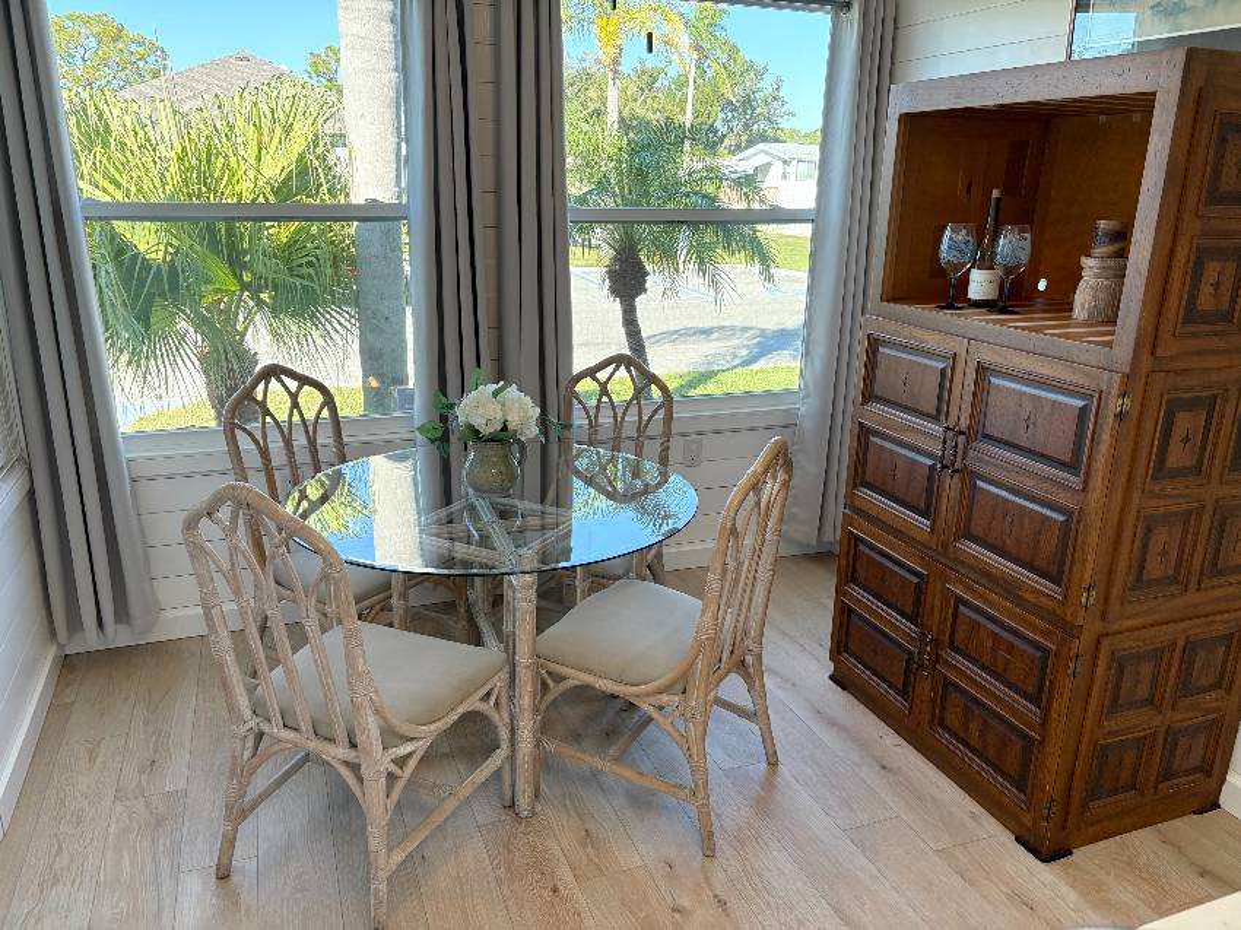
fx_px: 932
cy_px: 465
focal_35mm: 26
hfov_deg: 67.3
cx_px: 620
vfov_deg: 53.0
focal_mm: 5.96
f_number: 1.6
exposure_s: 1/240
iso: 80
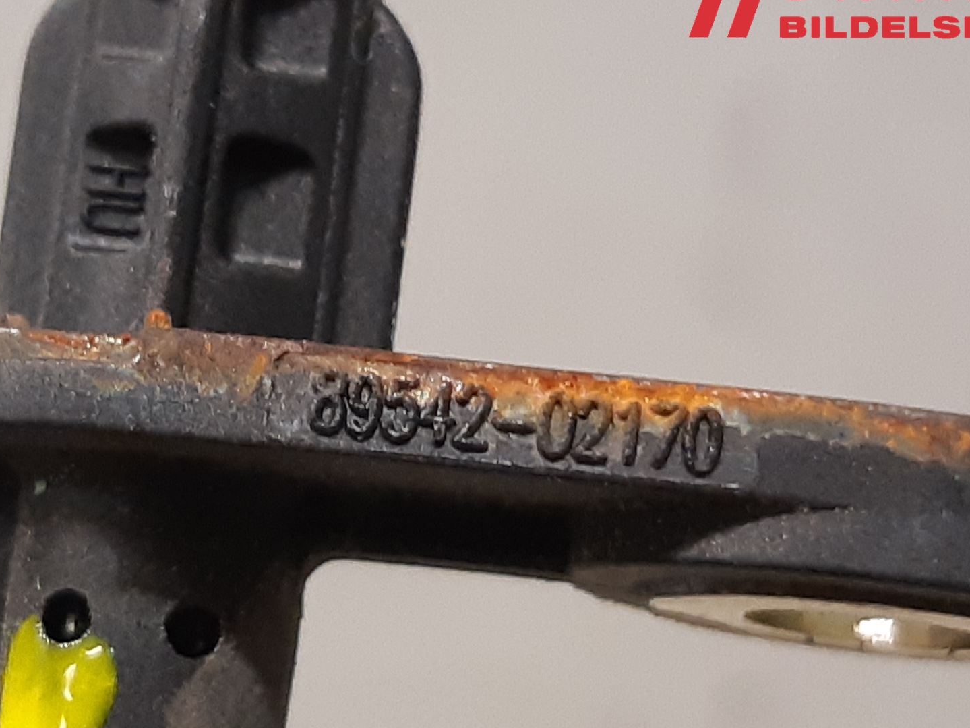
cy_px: 442
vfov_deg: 38.5
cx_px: 413
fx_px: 1037
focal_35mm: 37
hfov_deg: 50.0
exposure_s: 1/50
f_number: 1.7
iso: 250
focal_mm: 3.93
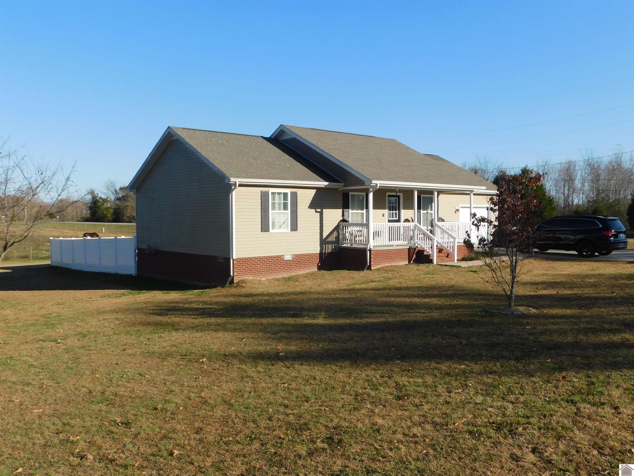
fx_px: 549
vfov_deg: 46.8
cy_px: 238
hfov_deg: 60.0
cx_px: 317
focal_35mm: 30
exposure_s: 1/1250
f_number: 3.2
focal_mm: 5.3
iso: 125
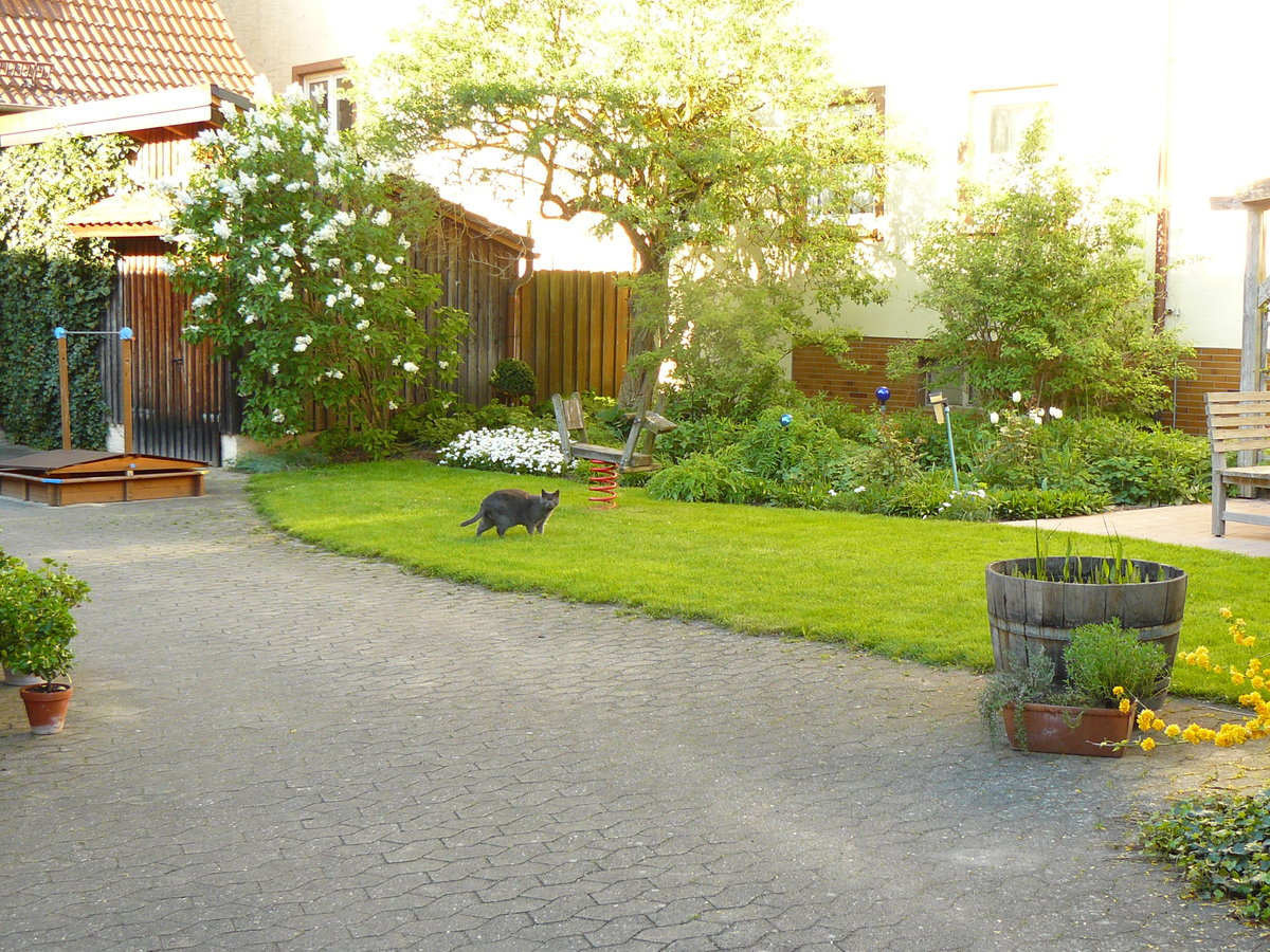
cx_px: 635
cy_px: 476
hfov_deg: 38.9
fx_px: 1798
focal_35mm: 49
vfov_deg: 29.7
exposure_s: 1/80
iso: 100
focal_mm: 6.8
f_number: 2.8
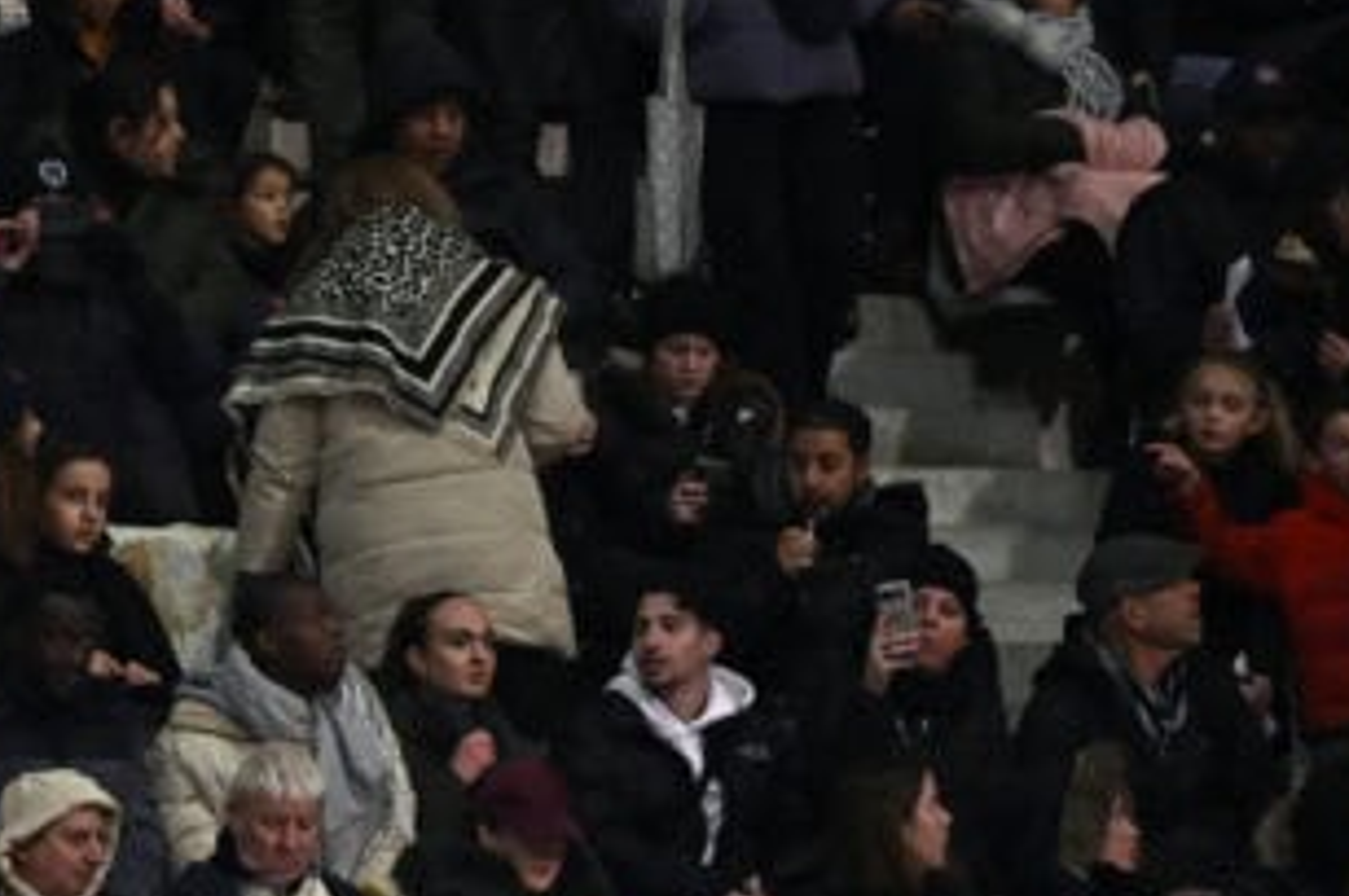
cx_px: -347
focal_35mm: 668
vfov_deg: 2.1
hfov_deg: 3.1
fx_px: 25004
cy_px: 1096
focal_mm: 200
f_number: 3.2
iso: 4000
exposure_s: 1/1000
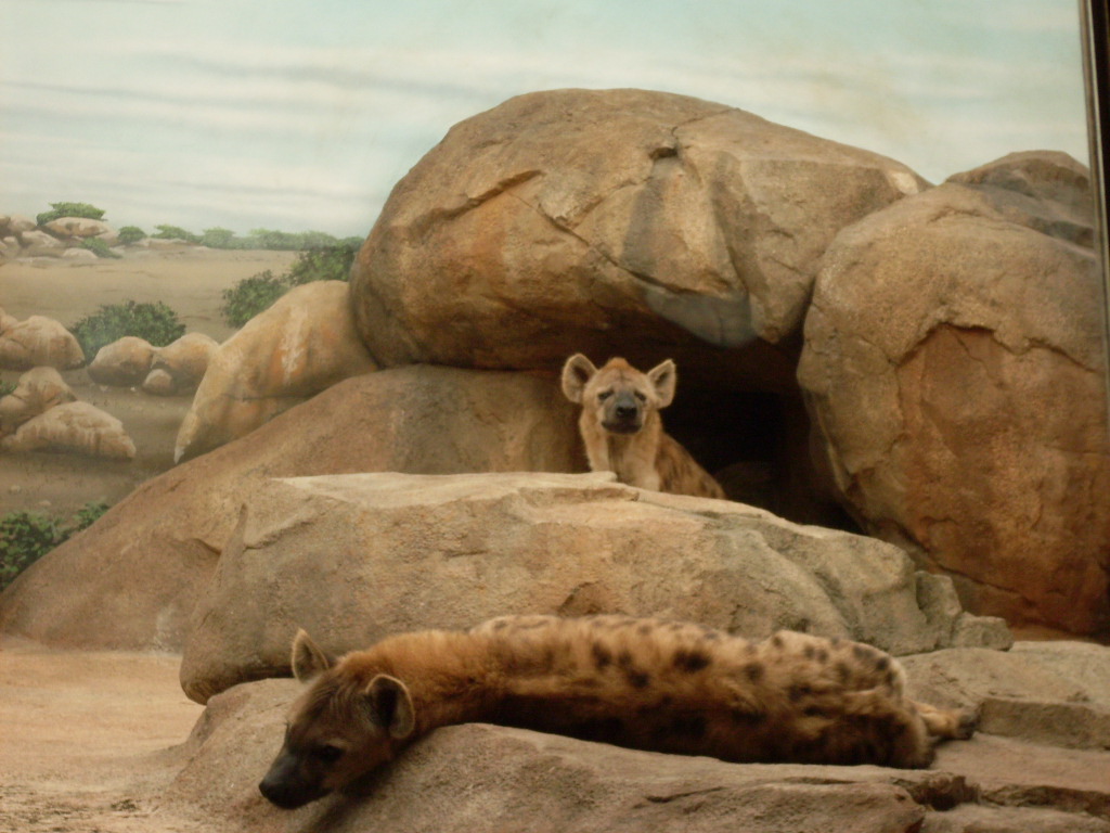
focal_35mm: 114
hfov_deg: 17.3
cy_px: 416
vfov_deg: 13.0
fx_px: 3656
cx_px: 555
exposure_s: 1/60
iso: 100
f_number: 5.2
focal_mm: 18.9
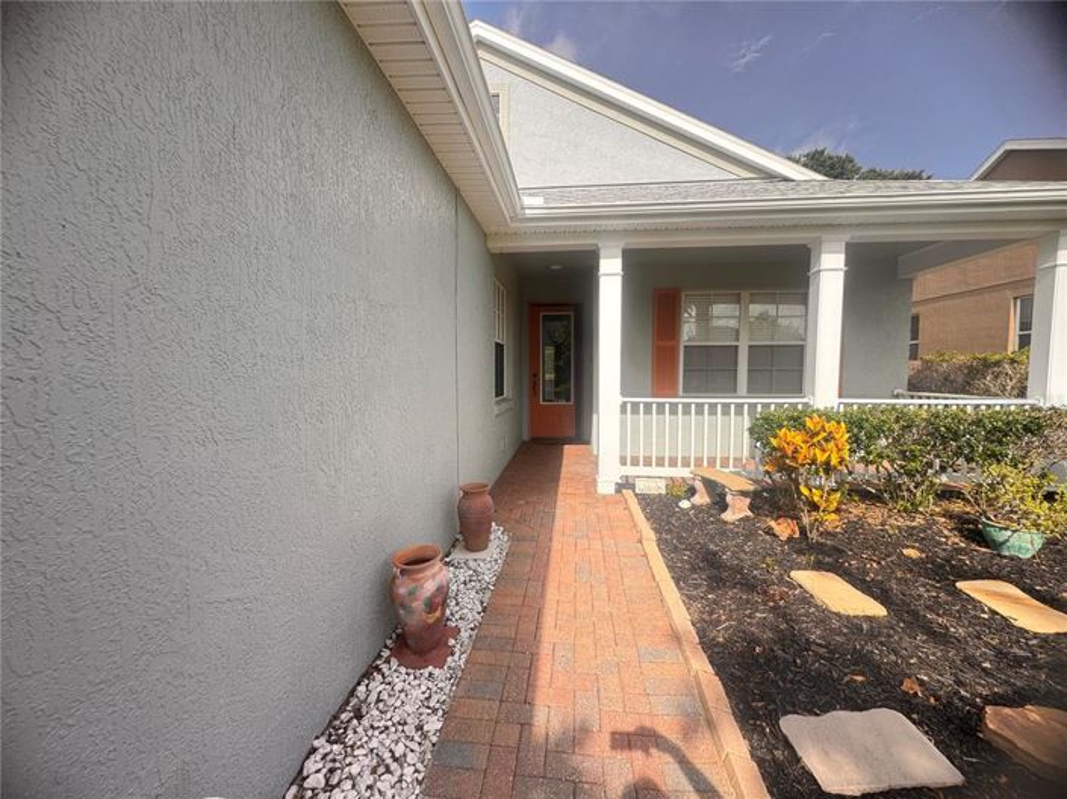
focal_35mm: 14
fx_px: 431
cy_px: 400
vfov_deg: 85.6
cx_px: 534
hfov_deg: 102.1
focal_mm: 2.22
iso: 50
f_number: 2.2
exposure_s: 1/700
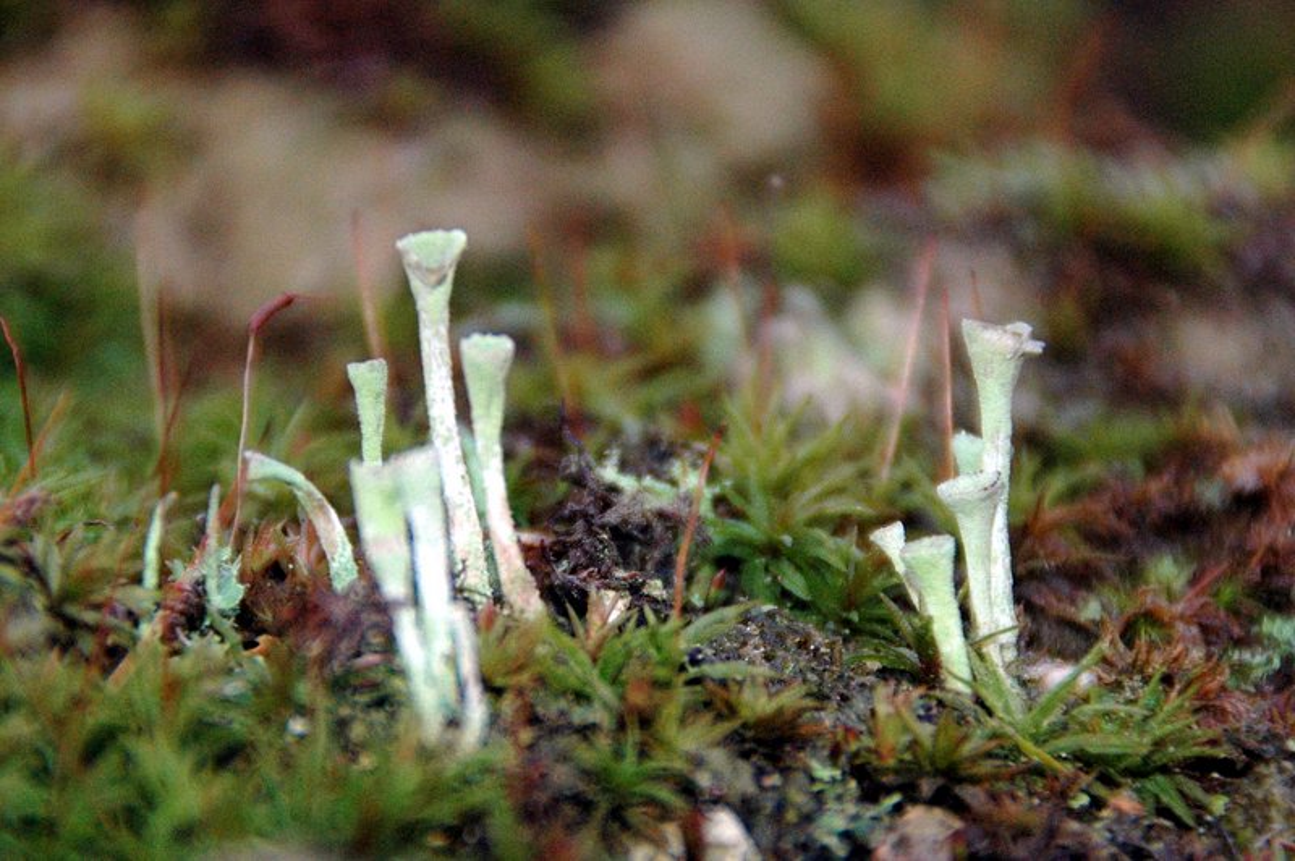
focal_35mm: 300
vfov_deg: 4.6
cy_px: 430
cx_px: 648
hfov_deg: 6.9
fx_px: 10783
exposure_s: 1/500
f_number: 6.3
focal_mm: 200
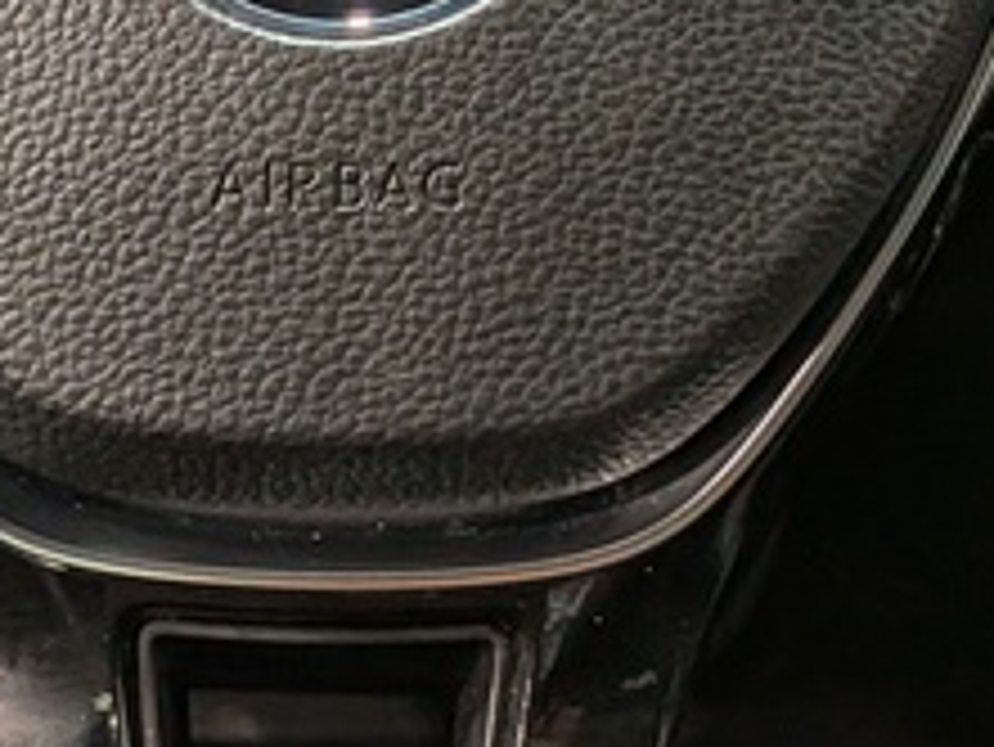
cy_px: -184
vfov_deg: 13.0
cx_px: 373
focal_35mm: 111
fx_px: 3189
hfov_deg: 17.7
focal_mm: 4.53
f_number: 1.7
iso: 192
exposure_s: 1/120
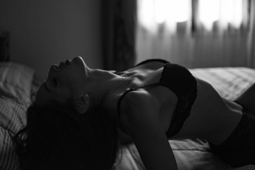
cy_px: 85
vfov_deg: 25.8
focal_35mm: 52
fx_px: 372
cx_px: 128
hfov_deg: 37.9
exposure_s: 1/60
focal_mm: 35
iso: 1600
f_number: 1.8
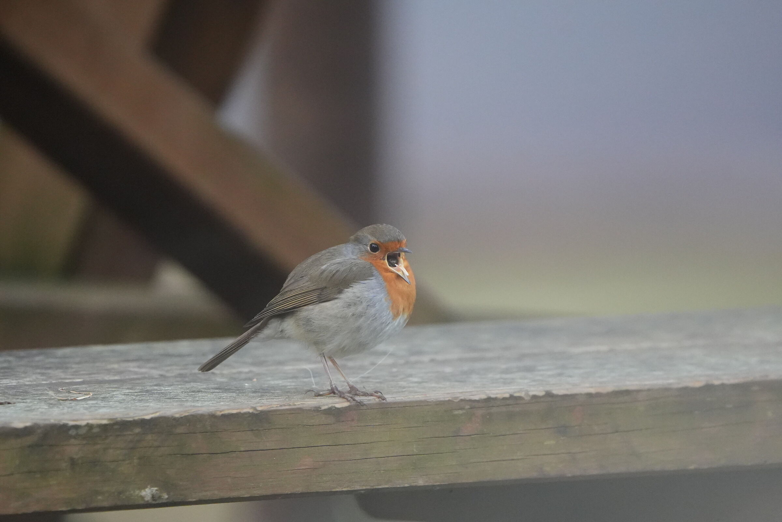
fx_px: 19548
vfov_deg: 1.5
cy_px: 261
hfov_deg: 2.3
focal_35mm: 900
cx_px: 391
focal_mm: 600
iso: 5000
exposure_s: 1/800
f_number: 6.3
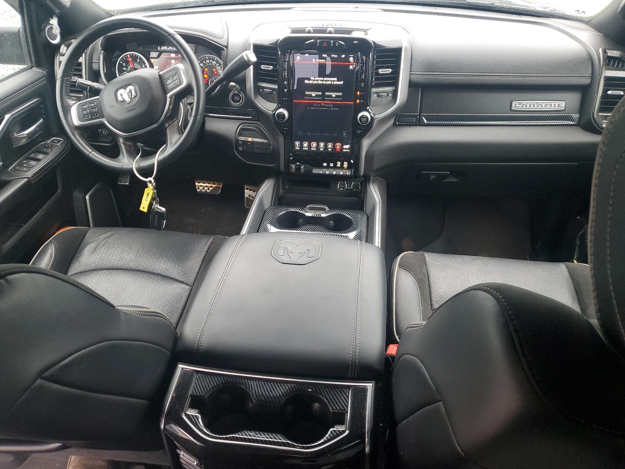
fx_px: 469
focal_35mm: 26
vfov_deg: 53.1
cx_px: 312
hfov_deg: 67.3
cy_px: 234
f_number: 1.5
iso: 108
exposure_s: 1/60.2
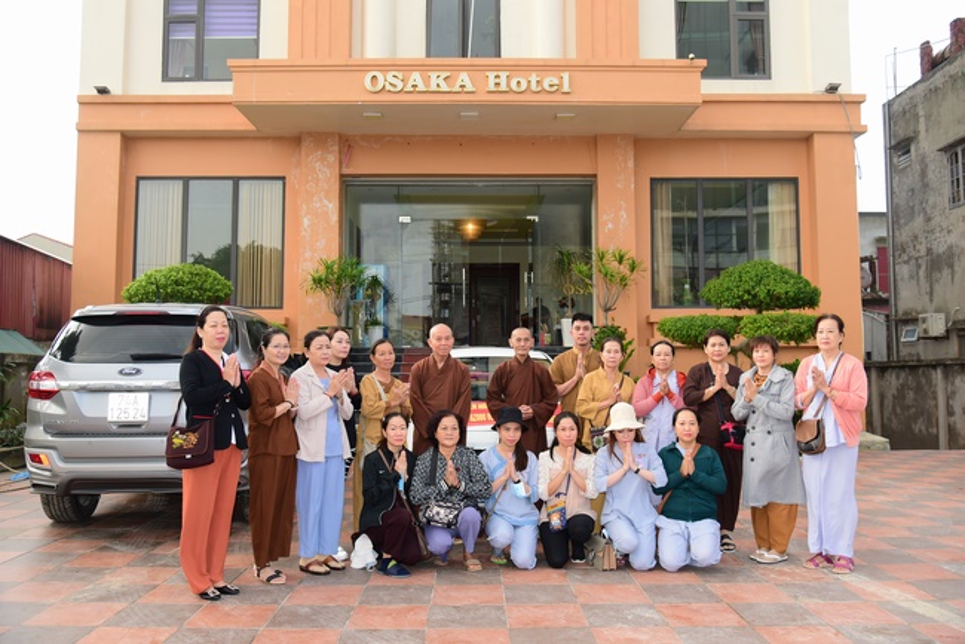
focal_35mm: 30
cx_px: 482
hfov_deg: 61.9
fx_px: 804
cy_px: 322
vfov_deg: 43.6
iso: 500
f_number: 4
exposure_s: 1/160
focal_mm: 30
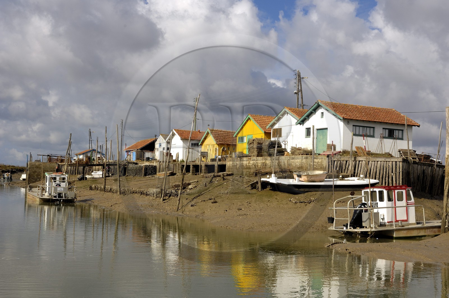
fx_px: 635
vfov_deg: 26.4
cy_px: 149
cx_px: 224
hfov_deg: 38.9
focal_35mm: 51
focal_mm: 34
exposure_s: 1/160
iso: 100
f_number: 13
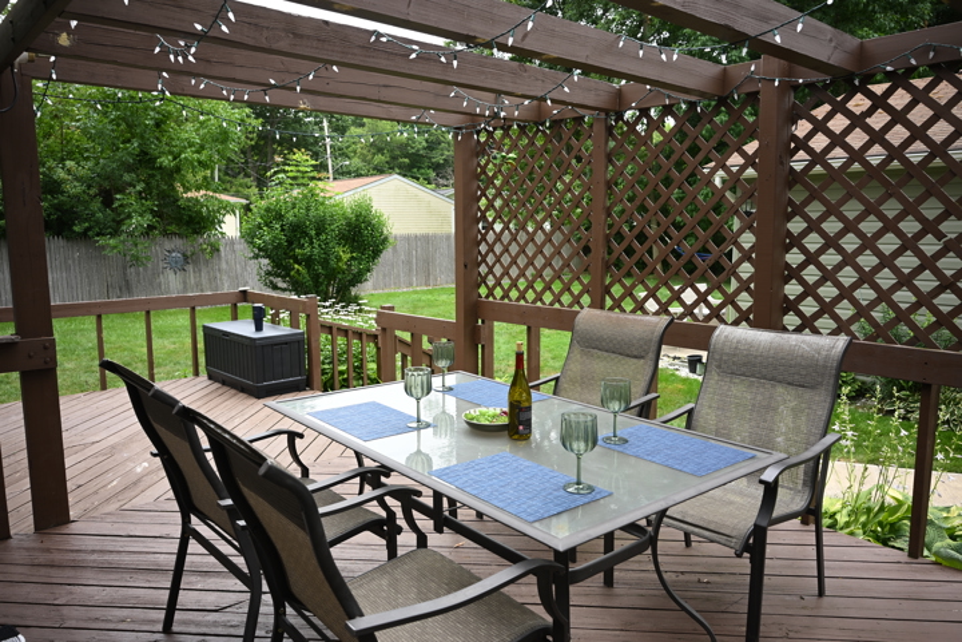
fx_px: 695
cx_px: 481
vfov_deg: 49.6
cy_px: 321
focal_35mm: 26
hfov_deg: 69.4
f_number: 5
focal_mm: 26
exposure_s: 1/320
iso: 200
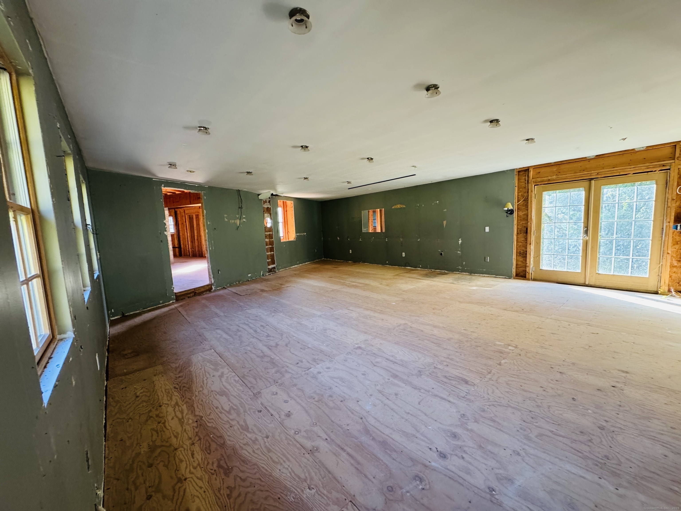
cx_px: 340
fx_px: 275
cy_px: 256
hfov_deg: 102.1
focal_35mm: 14
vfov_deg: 85.7
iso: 320
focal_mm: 2.22
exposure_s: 1/83
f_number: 2.2
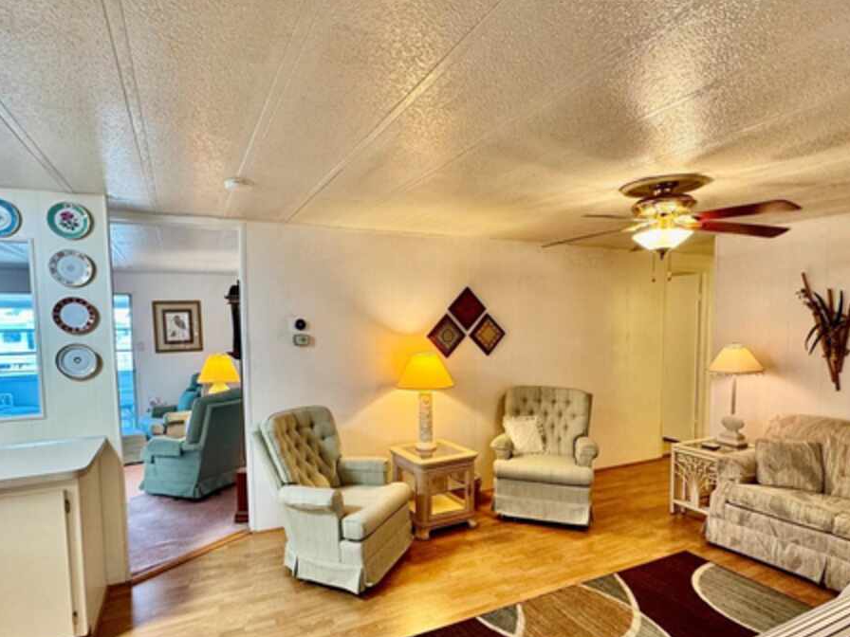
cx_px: 406
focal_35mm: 20
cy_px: 359
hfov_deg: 81.7
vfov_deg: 65.7
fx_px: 491
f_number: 2.2
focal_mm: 2.22
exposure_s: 1/120
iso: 200
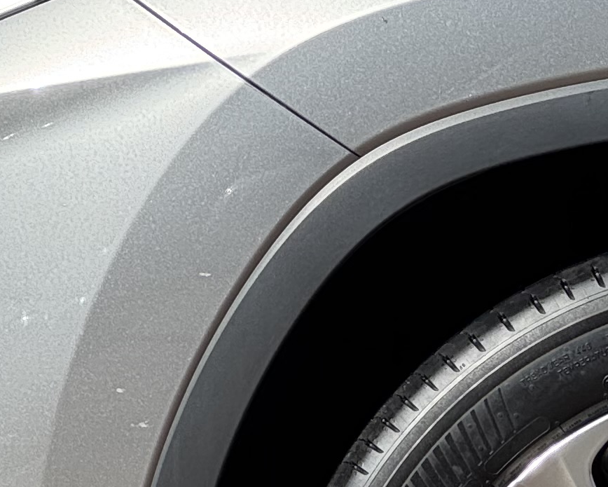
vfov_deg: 4.4
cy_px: 631
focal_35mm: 349
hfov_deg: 5.5
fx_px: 6282
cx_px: 477
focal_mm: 9
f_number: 2.8
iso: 25
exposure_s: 1/513
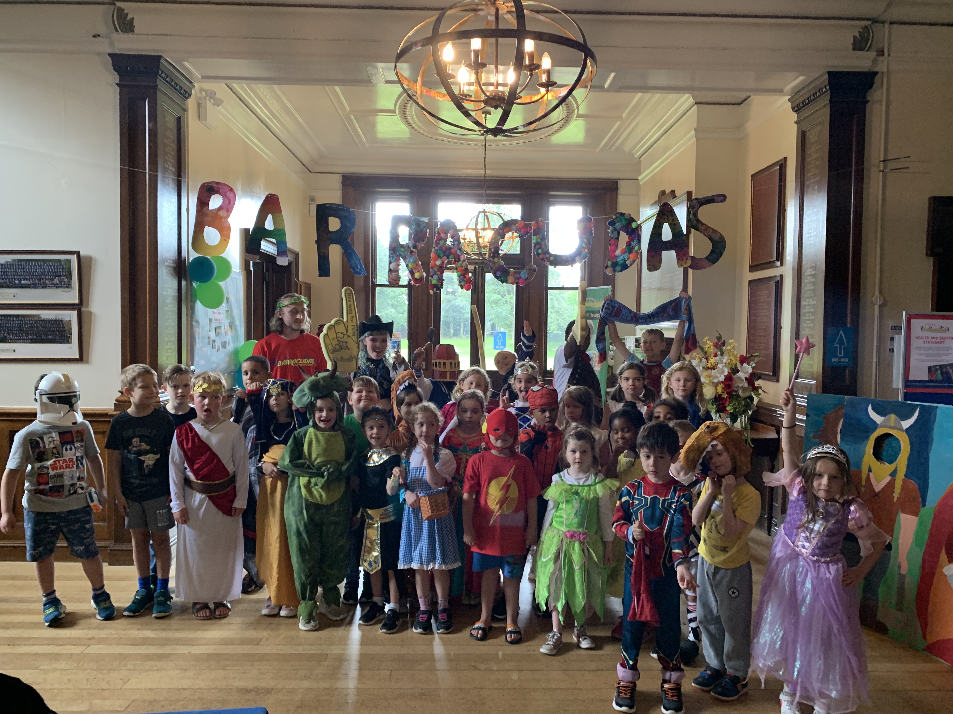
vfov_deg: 53.1
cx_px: 476
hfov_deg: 67.3
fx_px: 716
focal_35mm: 26
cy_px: 357
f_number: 1.8
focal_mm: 4.25
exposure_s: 1/60
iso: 200
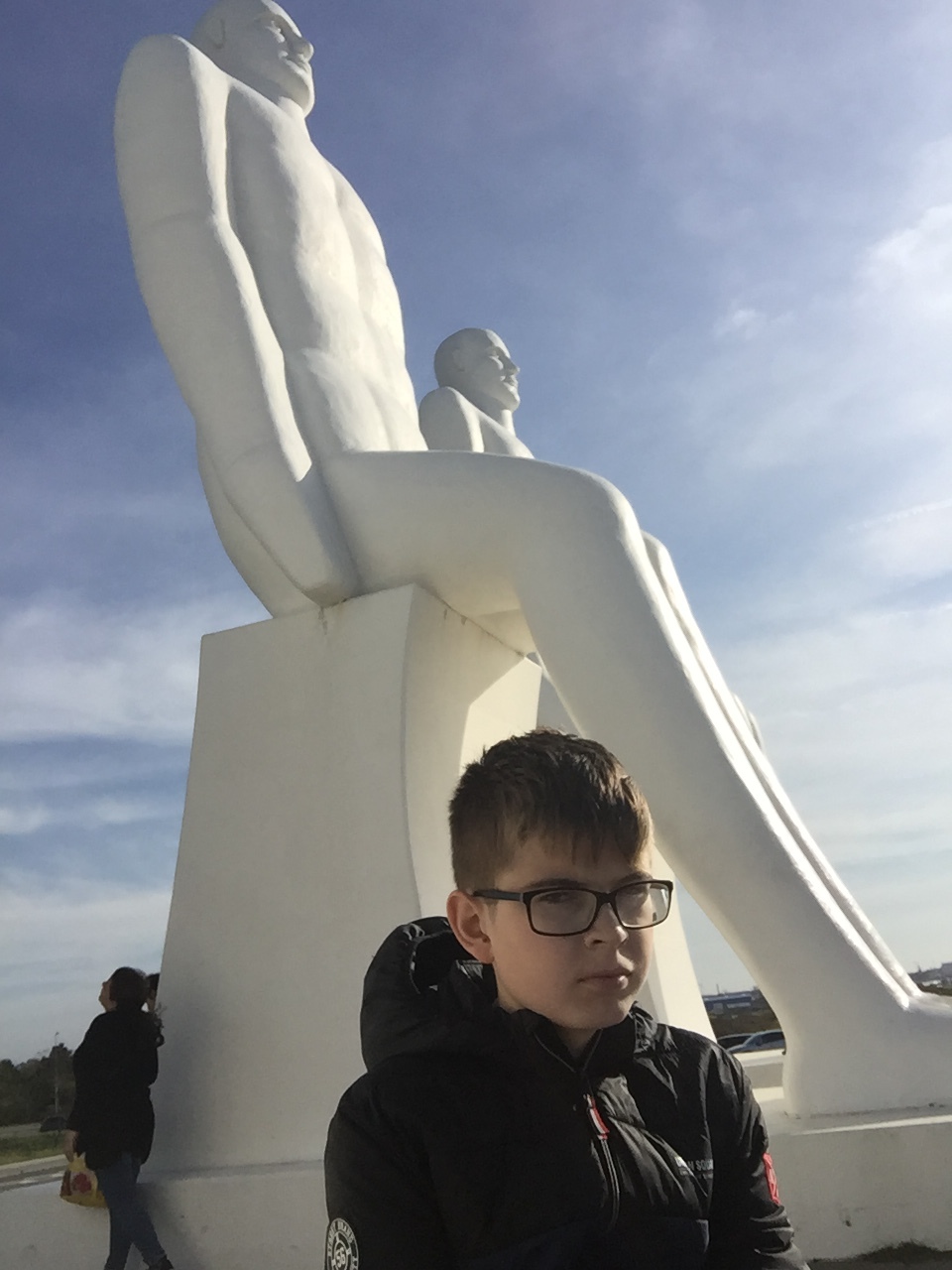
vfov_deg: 58.4
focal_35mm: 31
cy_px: 635
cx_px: 476
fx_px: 1137
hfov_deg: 45.4
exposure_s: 1/4878
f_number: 2.2
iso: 32
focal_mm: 2.65
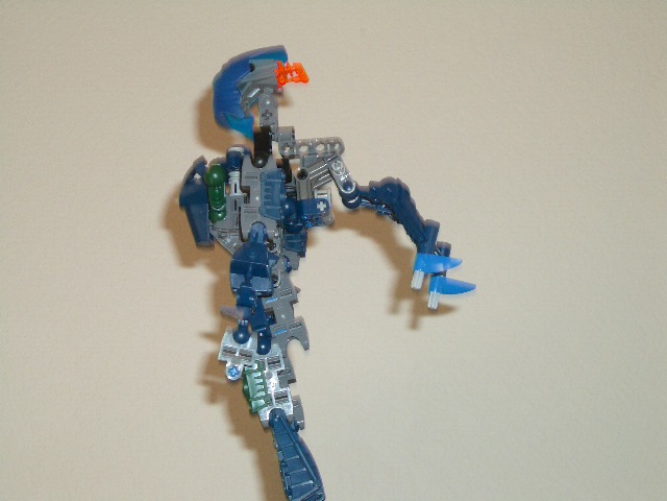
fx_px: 1426
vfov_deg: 19.9
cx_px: 334
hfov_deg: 26.3
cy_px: 250
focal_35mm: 74
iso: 100
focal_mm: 12.2
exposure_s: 1/60
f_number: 3.9
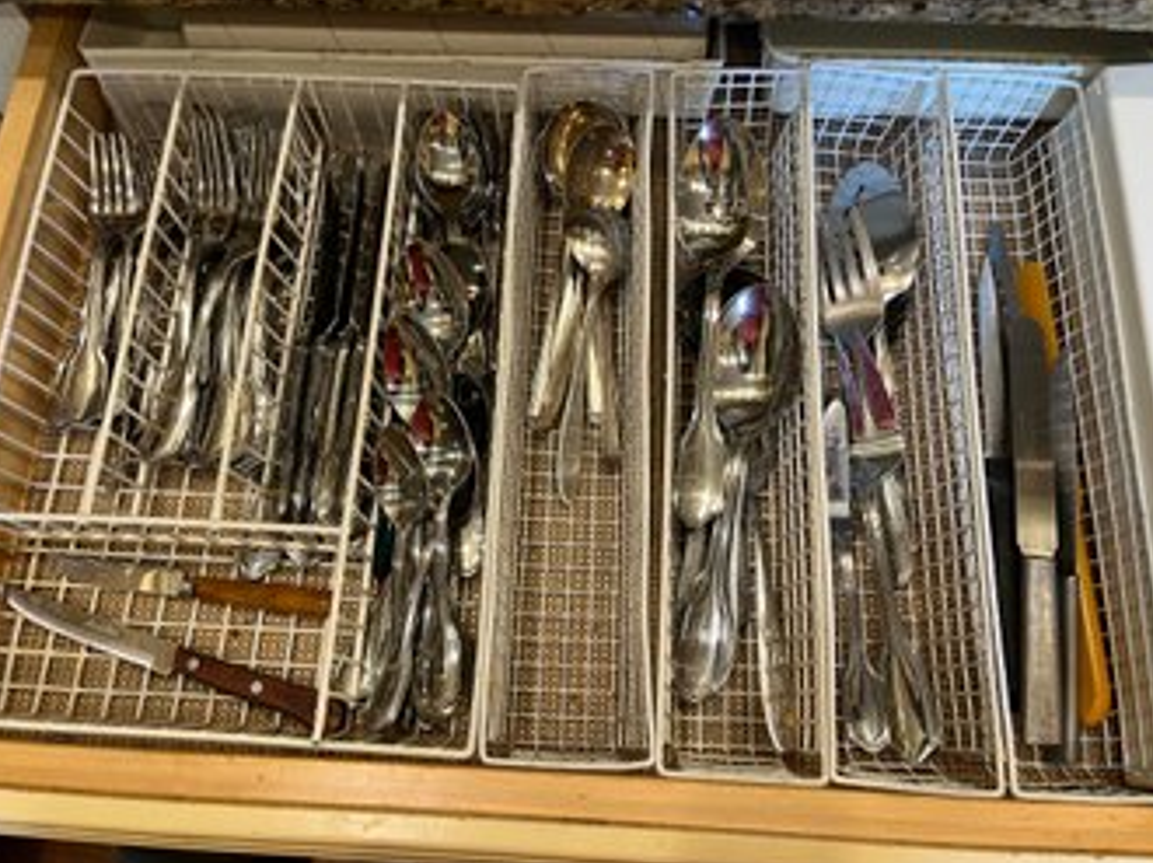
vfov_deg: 51.3
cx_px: 571
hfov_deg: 65.4
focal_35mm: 27
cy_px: 432
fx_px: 899
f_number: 1.6
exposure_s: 1/60
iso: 100
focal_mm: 5.1
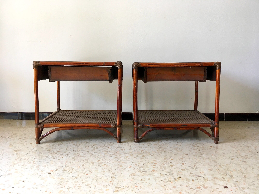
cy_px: 97
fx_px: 217
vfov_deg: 48.2
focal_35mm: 29
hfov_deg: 61.7
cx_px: 130
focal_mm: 4.15
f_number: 2.2
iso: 32
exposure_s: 1/33
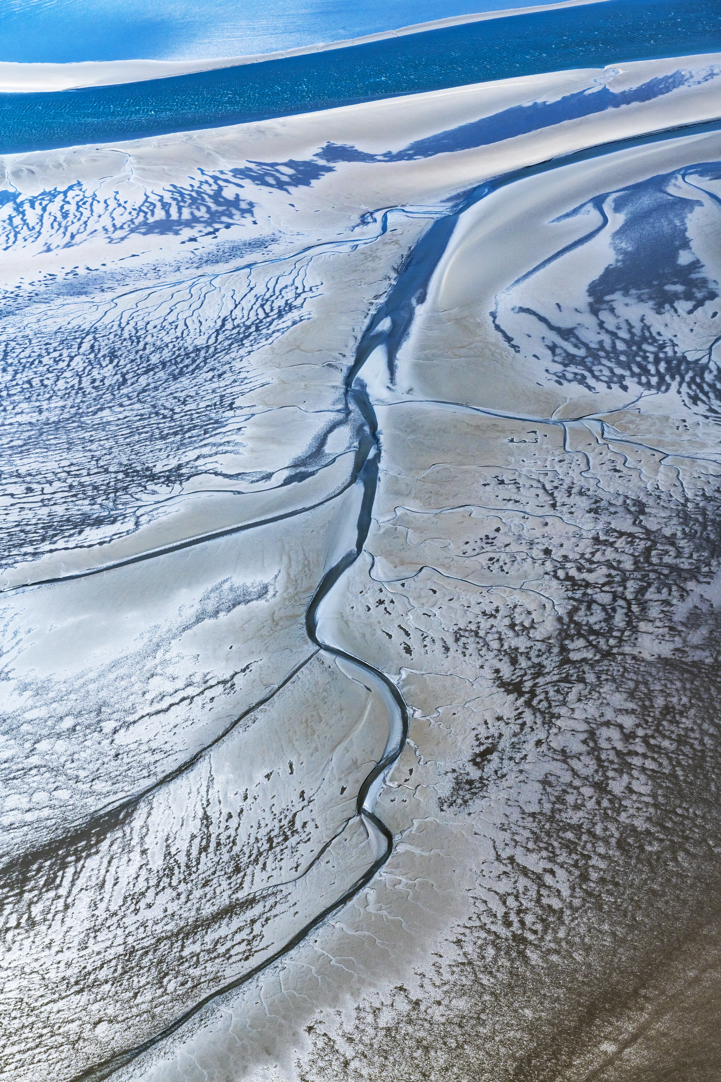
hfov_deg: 19.5
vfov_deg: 28.8
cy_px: 541
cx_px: 360
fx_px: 2103
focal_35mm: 70
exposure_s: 1/2500
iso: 320
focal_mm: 70
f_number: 9
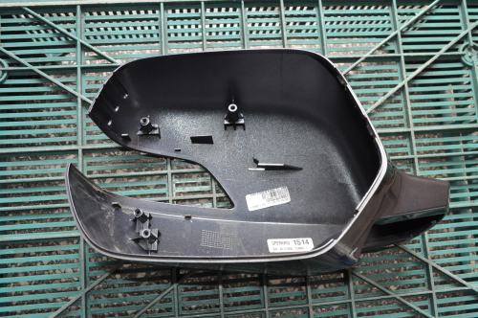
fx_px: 477
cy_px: 159
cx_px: 239
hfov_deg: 53.2
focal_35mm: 36
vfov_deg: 36.8
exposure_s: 1/30
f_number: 10
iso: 1250
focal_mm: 24
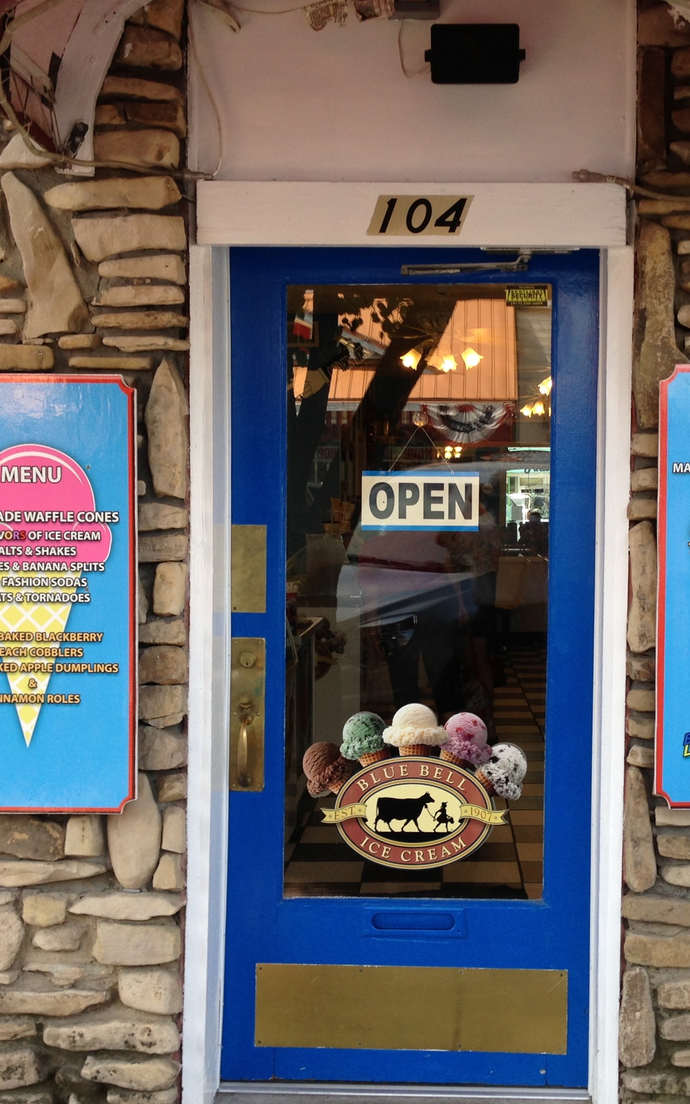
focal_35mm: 47
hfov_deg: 27.3
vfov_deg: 42.6
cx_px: 429
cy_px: 555
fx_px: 1414
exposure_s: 1/220
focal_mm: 4.13
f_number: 2.4
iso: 50
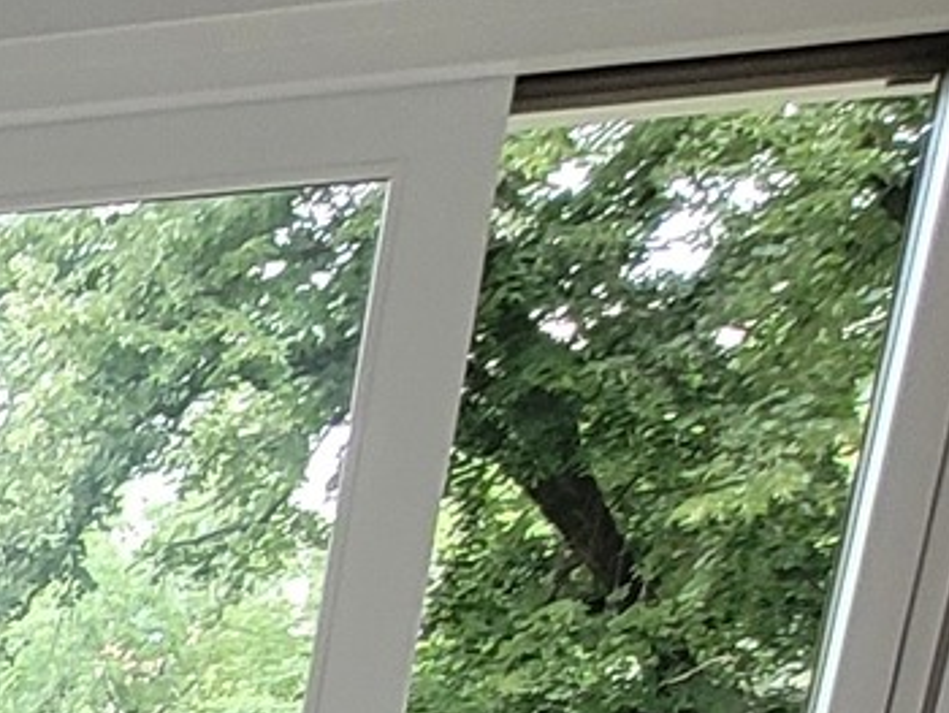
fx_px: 2606
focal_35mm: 95
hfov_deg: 14.2
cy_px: 1589
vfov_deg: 12.8
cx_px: -1318
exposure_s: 1/50
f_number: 2.2
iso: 64
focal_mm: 1.74
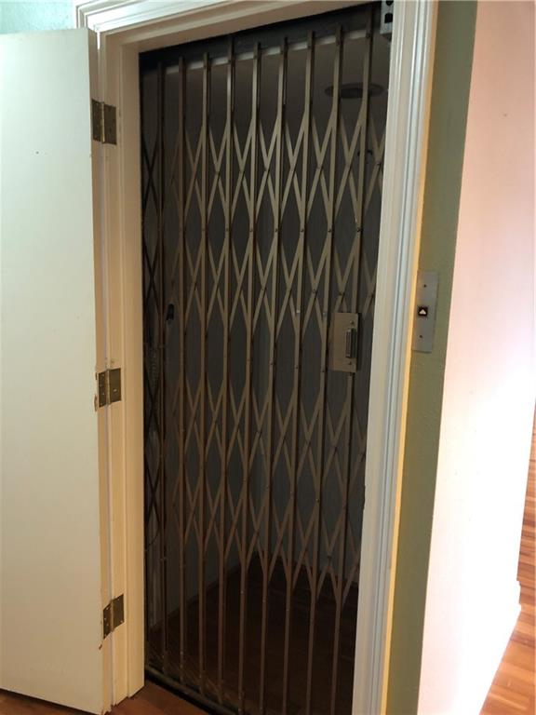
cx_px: 268
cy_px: 358
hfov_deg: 49.7
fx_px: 578
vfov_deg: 63.4
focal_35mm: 28
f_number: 1.8
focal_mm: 3.99
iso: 100
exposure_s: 1/7
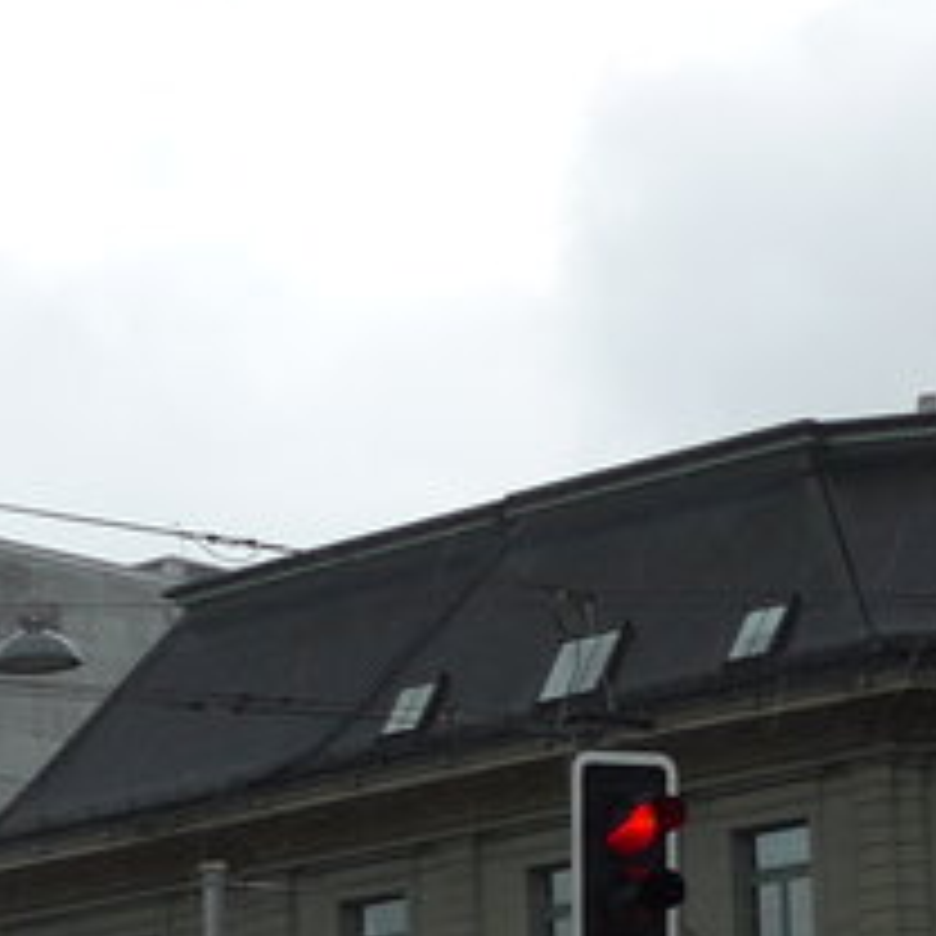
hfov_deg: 10.8
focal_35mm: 148
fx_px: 4528
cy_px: 1350
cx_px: -940
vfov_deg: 11.4
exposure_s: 1/200
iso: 80
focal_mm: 6
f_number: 2.8
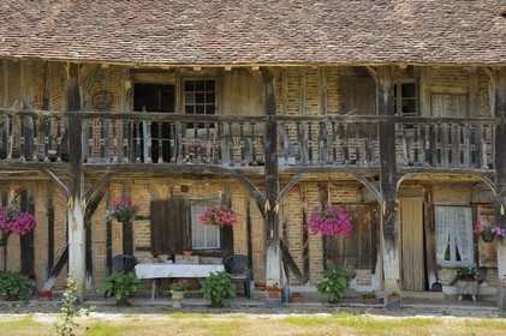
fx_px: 674
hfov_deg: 41.1
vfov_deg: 28.0
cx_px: 253
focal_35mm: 48
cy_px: 168
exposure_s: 1/125
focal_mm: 48
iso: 200
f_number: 5.6
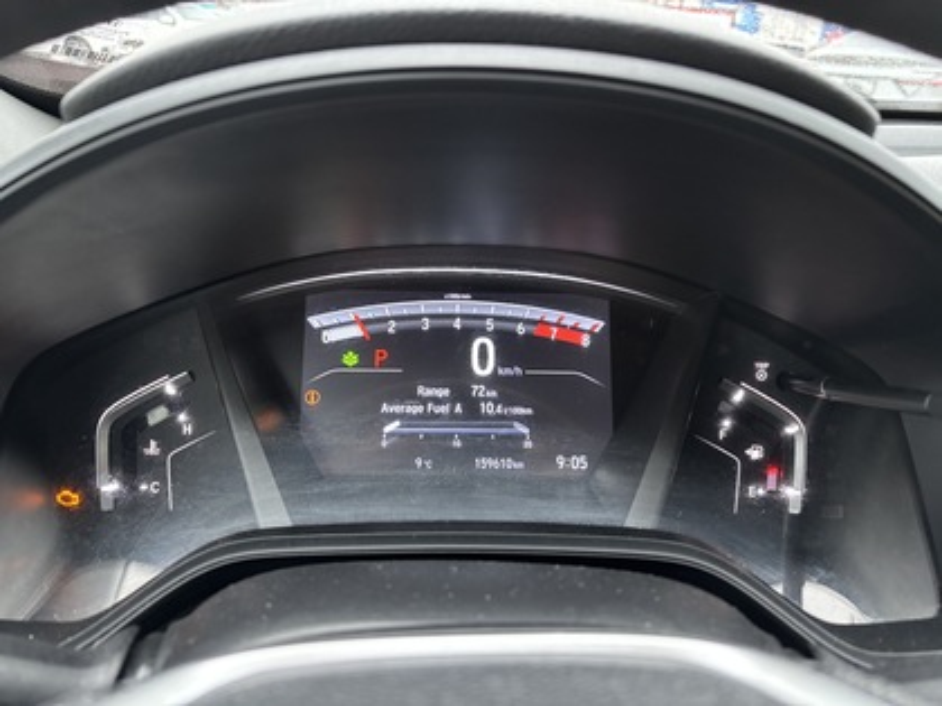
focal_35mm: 26
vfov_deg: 53.1
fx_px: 708
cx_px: 471
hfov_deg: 67.3
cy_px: 353
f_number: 1.6
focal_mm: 5.96
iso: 500
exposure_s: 1/43
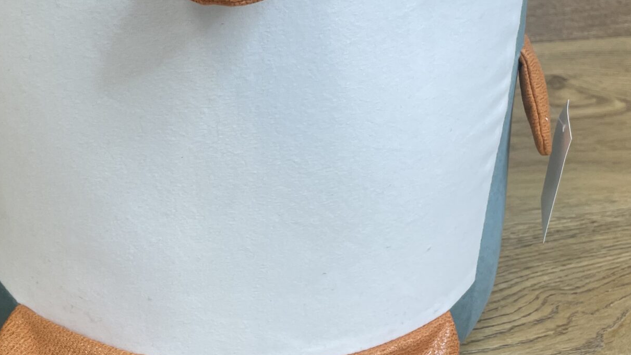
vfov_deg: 20.0
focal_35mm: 60
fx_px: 1004
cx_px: 245
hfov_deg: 34.7
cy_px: 117
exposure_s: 1/100
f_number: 1.6
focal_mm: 4.2
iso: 50
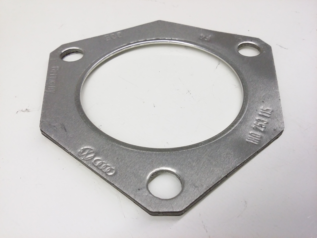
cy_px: 119
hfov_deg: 56.8
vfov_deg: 44.2
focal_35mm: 32
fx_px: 293
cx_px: 158
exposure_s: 1/15
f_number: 2.4
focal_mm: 3.4
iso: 200
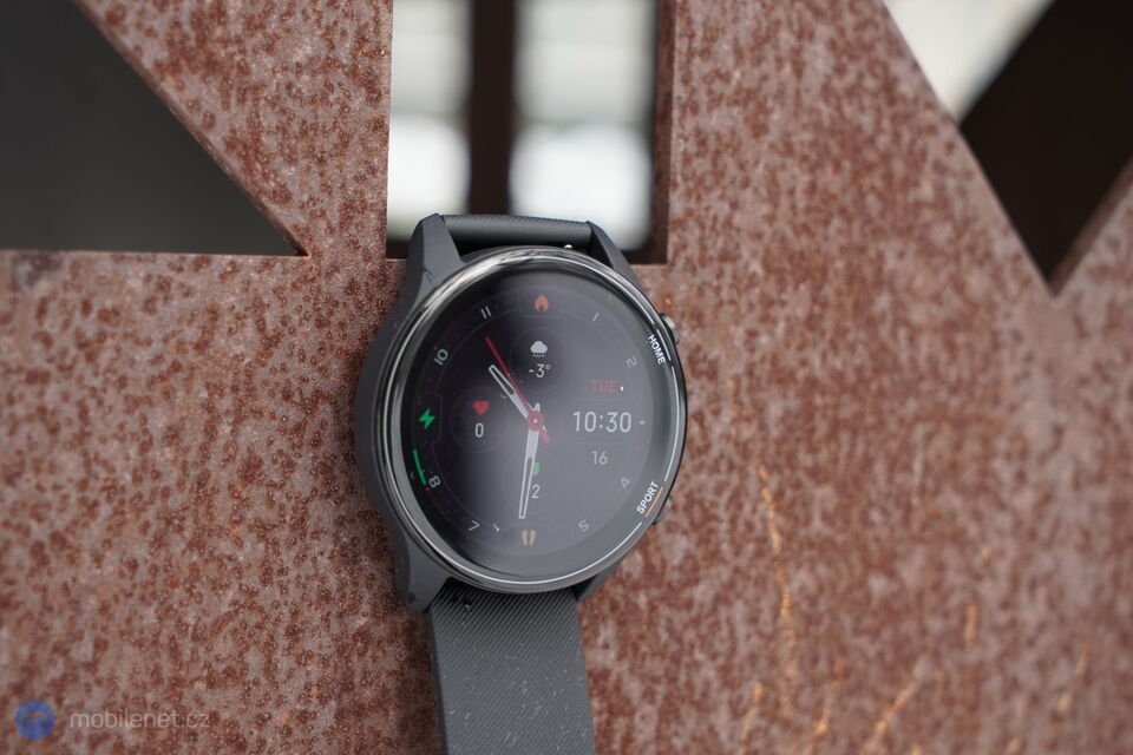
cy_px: 378
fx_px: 2203
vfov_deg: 19.5
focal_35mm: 70
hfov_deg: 28.8
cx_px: 566
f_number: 6.3
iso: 400
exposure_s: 1/160
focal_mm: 70
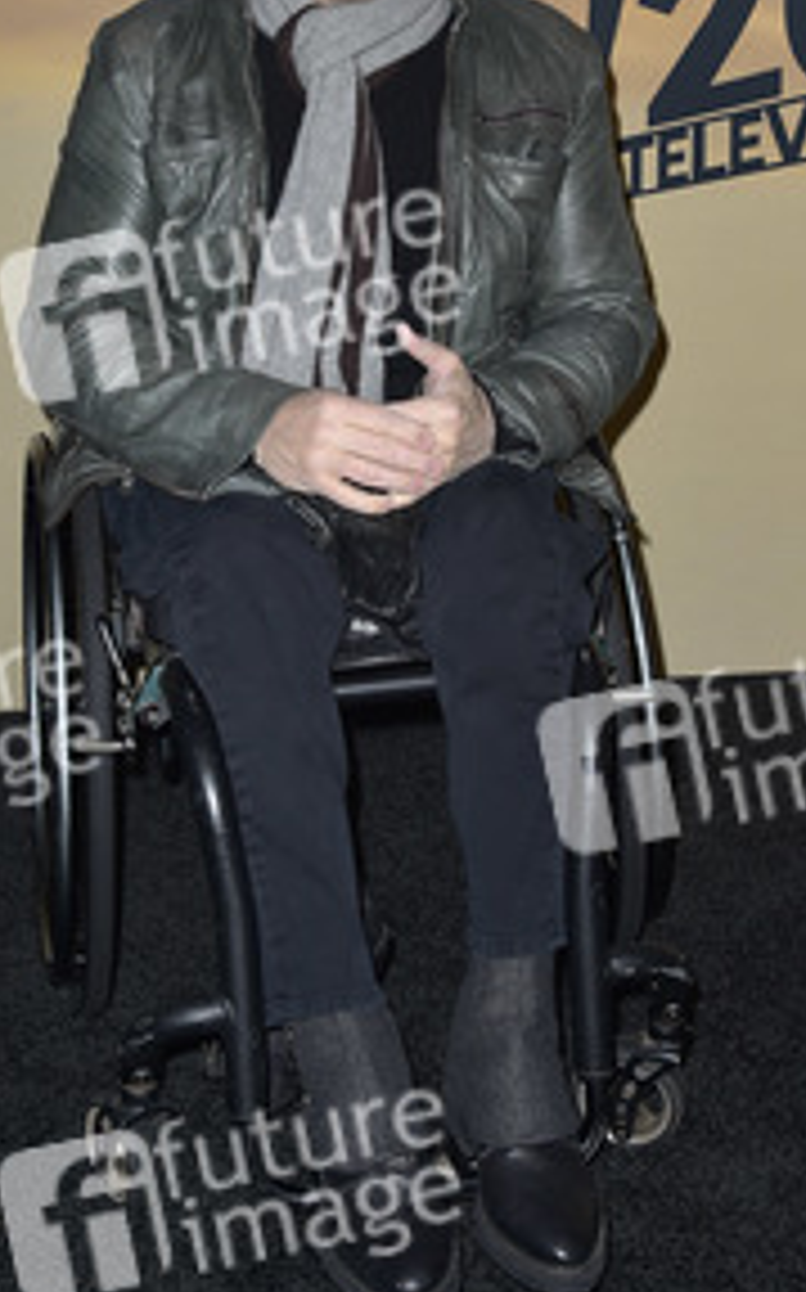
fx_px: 2499
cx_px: 362
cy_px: 522
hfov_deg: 18.3
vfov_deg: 28.9
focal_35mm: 71
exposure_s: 1/250
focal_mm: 50
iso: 320
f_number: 6.3
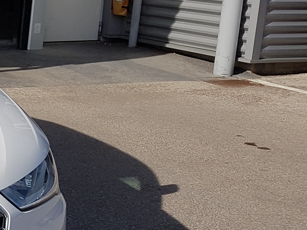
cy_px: 145
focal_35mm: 86
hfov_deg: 19.5
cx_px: -168
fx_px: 763
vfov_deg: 17.1
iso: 40
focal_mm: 4.2
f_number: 1.7
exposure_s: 1/3328
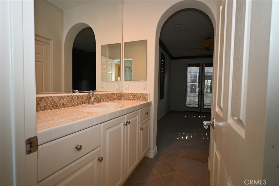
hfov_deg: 90.0
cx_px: 140
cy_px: 93
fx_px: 140
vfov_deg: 67.4
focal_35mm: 18
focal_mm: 12
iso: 720
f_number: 4
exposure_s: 1/60
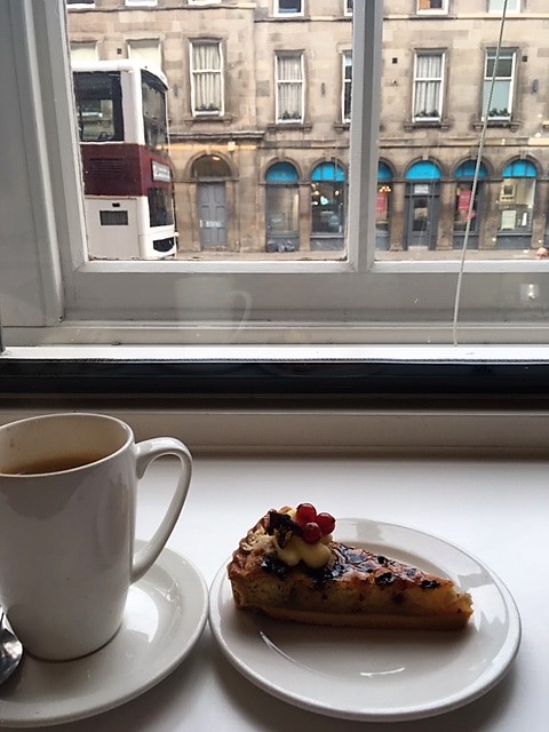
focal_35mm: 29
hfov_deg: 48.2
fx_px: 613
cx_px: 274
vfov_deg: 61.7
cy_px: 366
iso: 32
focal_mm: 4.15
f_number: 2.2
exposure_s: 1/100
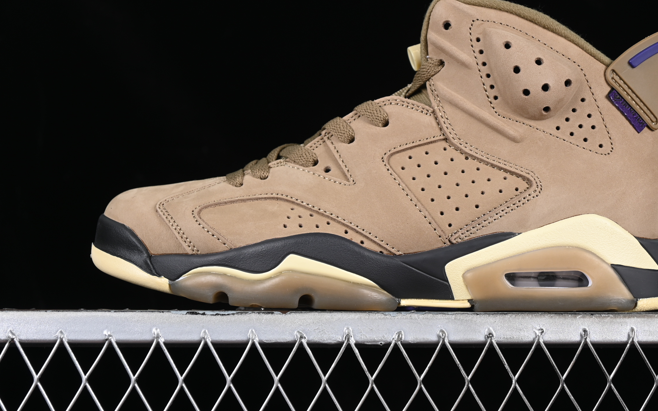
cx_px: 388
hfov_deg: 22.1
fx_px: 1686
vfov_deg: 13.9
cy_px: 152
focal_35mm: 94
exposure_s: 1/60
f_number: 6.3
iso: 160
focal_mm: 50
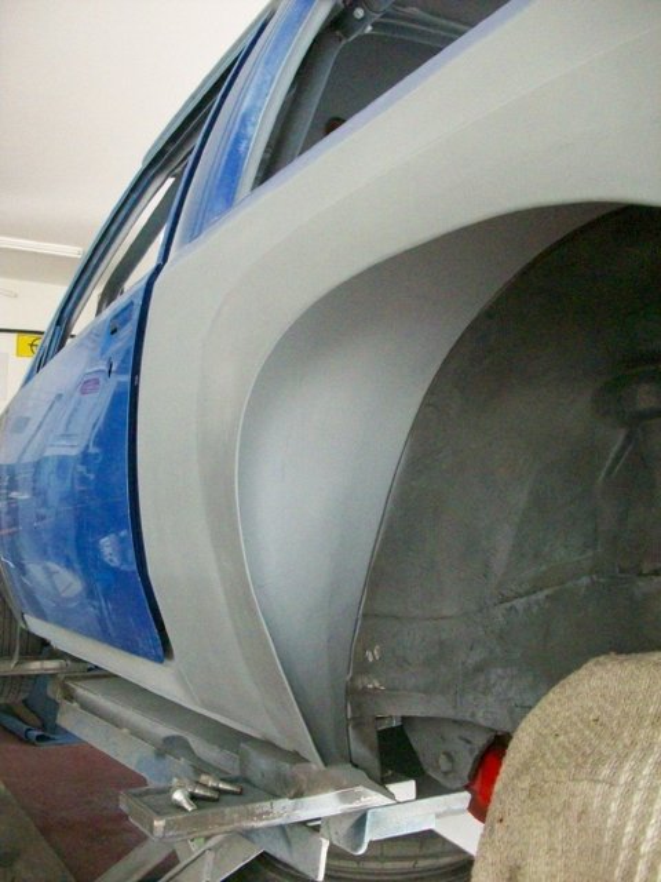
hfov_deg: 41.8
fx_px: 866
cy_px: 441
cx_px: 330
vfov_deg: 54.0
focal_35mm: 34
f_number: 2.8
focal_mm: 5.7
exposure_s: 1/128
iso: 559
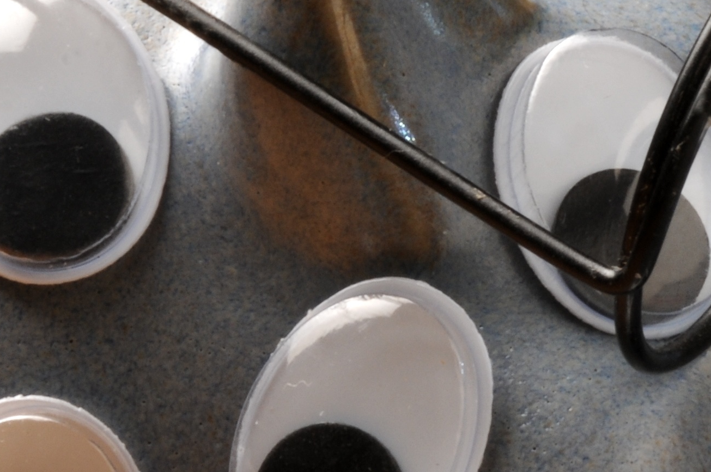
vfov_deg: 2.6
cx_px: 1056
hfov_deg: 4.0
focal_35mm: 518
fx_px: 10212
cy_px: 176
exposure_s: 2
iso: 200
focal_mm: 105
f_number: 36
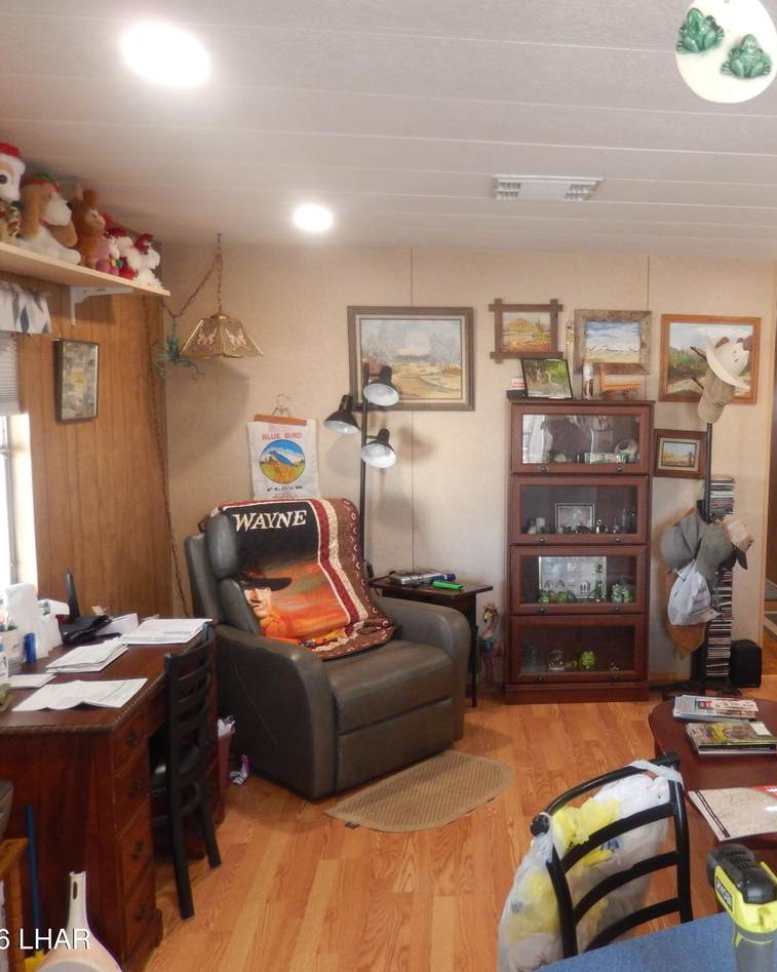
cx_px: 583
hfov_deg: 43.1
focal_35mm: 33
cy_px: 492
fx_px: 949
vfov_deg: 54.2
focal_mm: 4.5
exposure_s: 1/30
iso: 320
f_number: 3.4
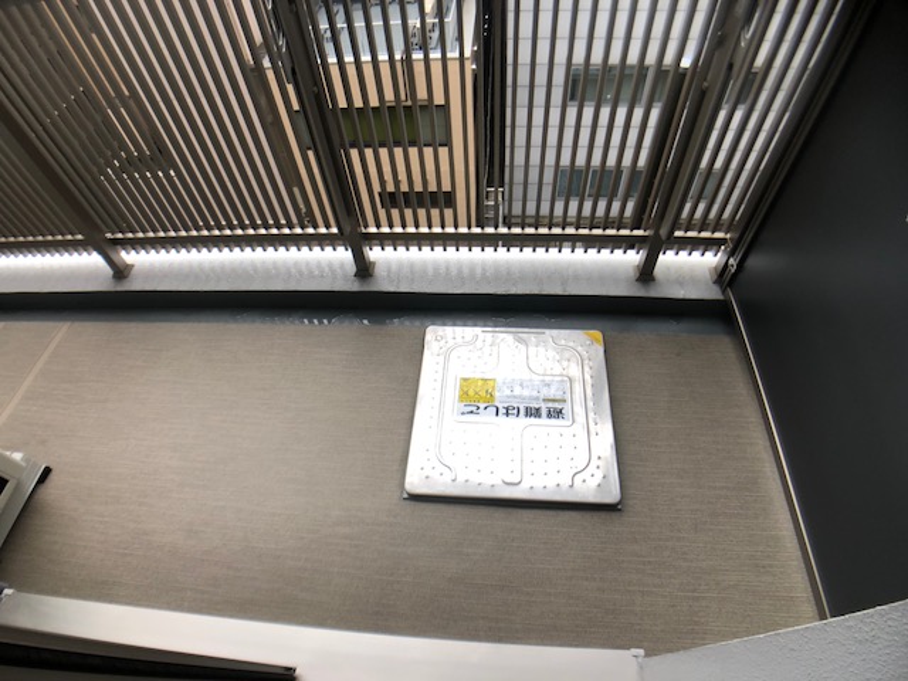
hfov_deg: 63.4
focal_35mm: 28
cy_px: 340
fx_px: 734
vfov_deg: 49.7
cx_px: 454
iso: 32
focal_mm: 3.99
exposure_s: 1/100
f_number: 1.8
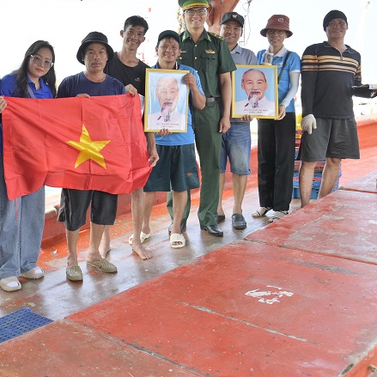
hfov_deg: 33.9
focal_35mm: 47
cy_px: 130
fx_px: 579
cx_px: 29
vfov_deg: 35.7
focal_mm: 27
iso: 100
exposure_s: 1/125
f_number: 5
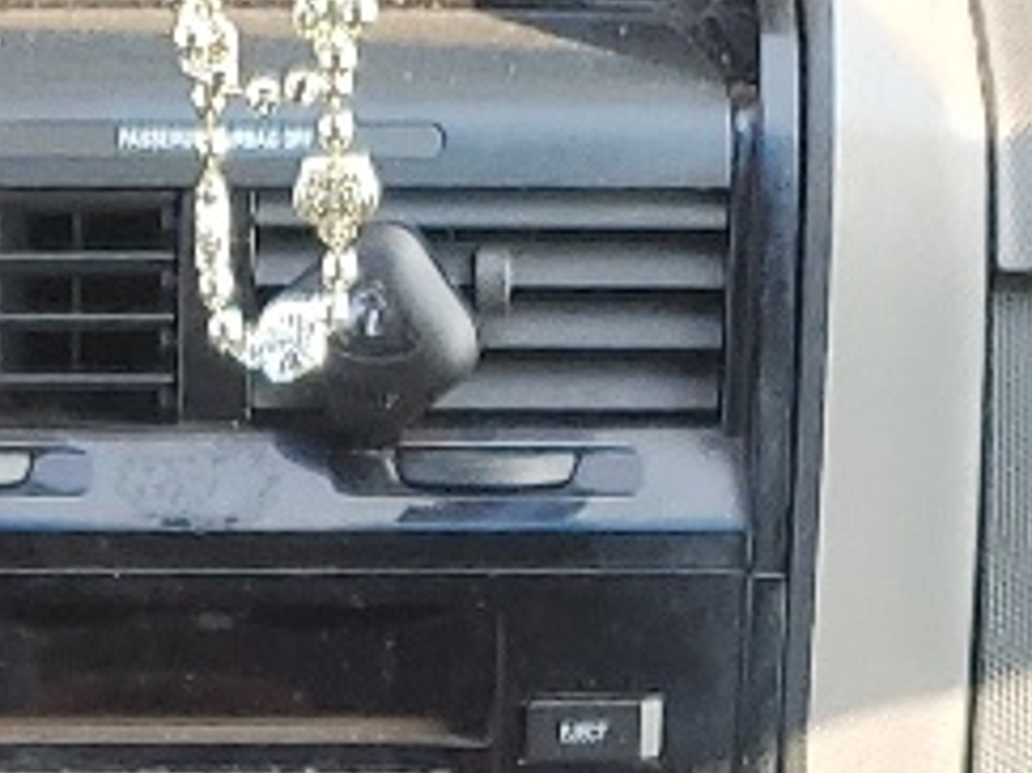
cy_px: 1992
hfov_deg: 11.5
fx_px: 5095
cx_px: 81
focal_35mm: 171
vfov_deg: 7.9
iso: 50
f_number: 1.5
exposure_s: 1/133
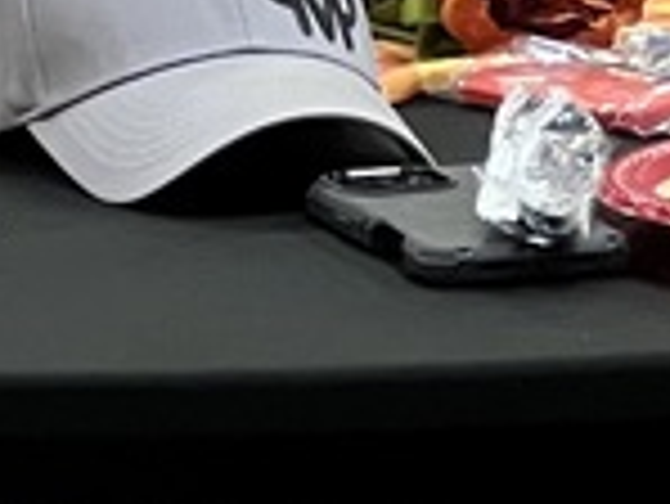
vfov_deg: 2.8
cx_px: 54
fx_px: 10228
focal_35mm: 528
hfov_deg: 3.7
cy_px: -688
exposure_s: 1/60
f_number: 2.8
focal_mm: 9
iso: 640
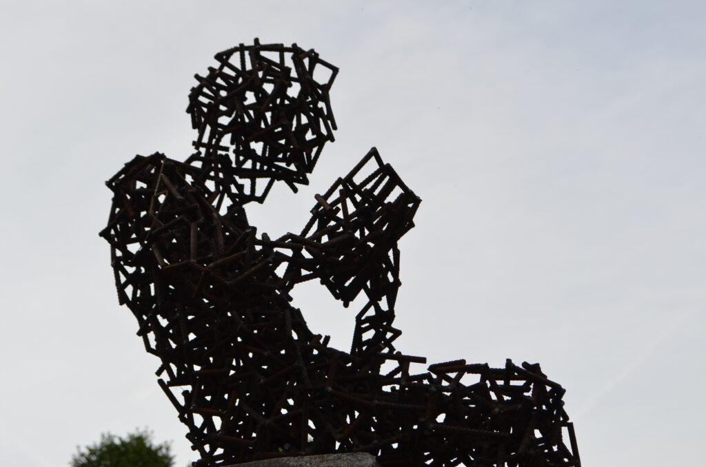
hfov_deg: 28.1
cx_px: 353
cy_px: 234
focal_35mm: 72
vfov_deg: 18.8
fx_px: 1409
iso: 200
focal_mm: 48
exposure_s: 1/250
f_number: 8
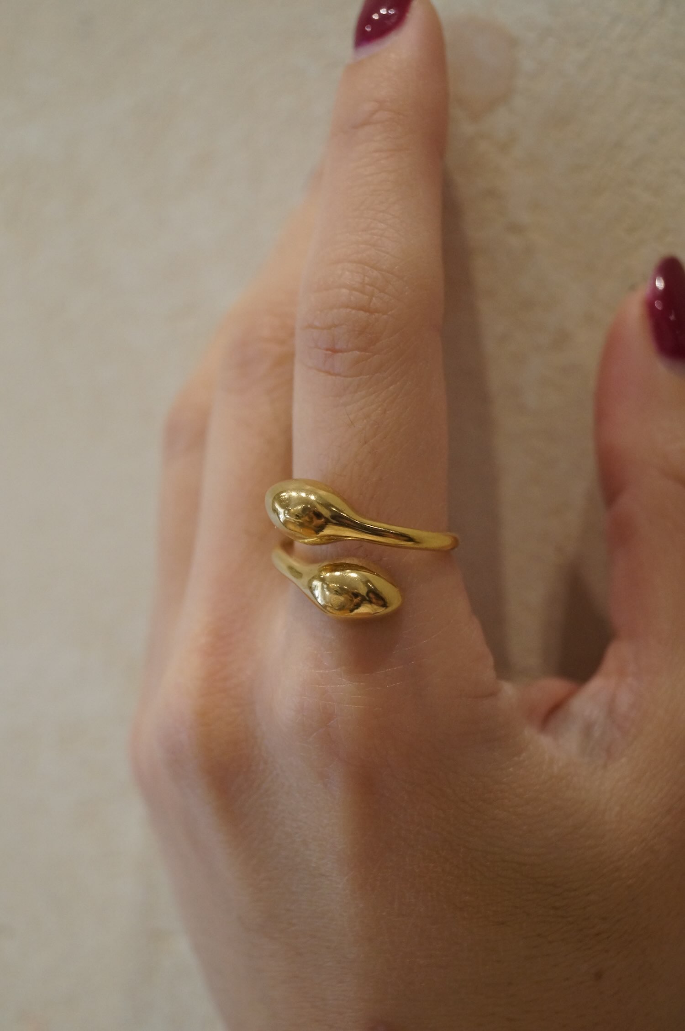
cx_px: 342
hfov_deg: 16.6
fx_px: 2345
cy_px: 516
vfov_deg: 24.8
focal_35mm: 82
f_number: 5.6
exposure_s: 1/160
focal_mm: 55
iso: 1000
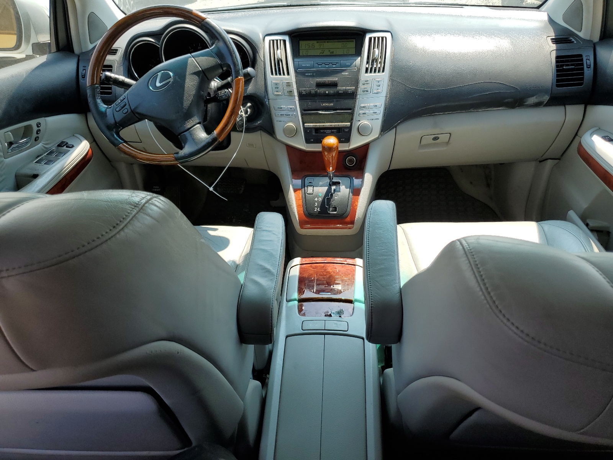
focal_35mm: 26
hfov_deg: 67.3
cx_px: 306
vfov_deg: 53.1
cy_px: 230
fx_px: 460
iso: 50
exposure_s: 1/833
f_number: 1.5
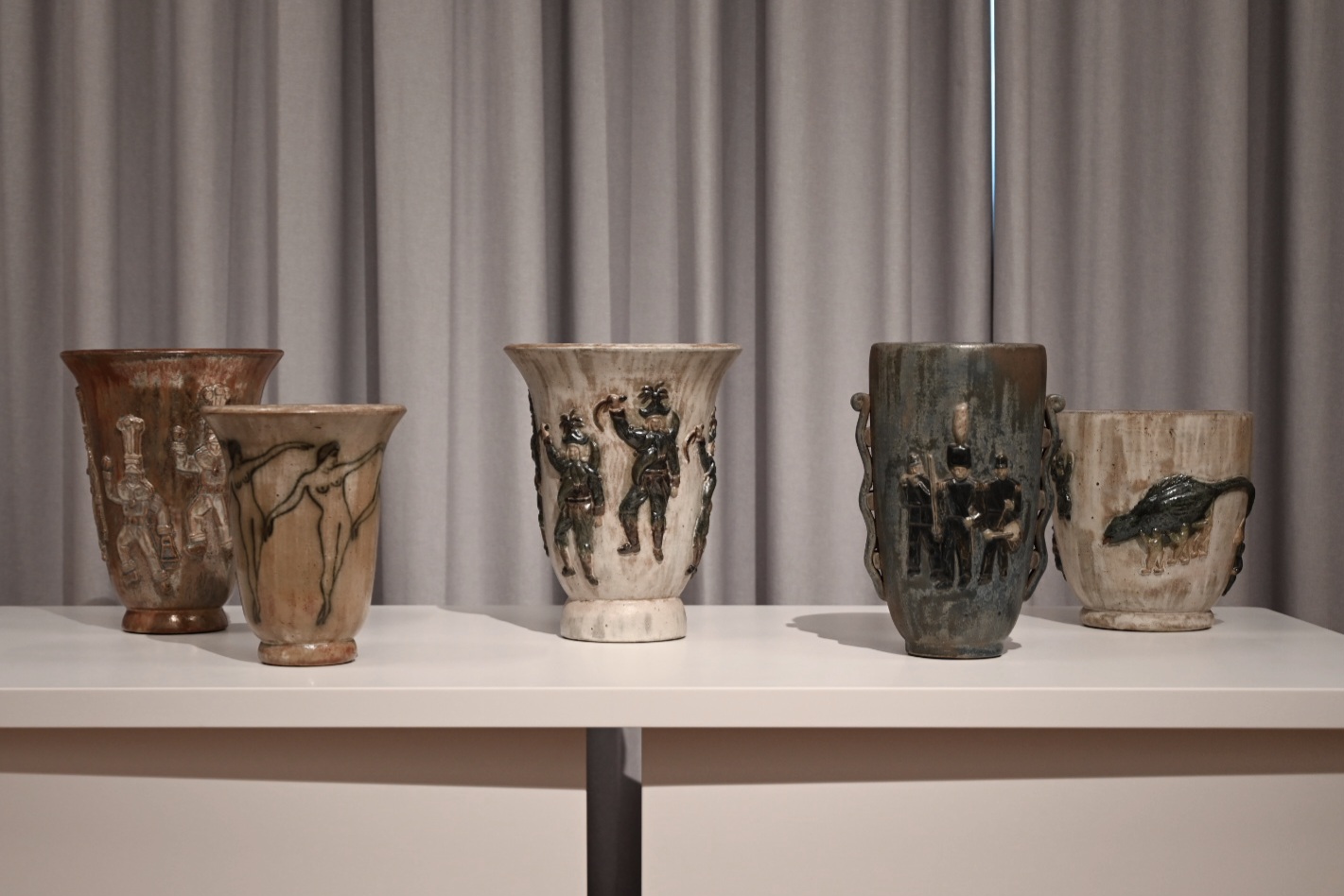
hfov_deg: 38.2
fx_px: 1942
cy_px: 448
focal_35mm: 52
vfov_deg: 26.0
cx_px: 672
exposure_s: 1/80
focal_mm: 52
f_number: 4.5
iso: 800
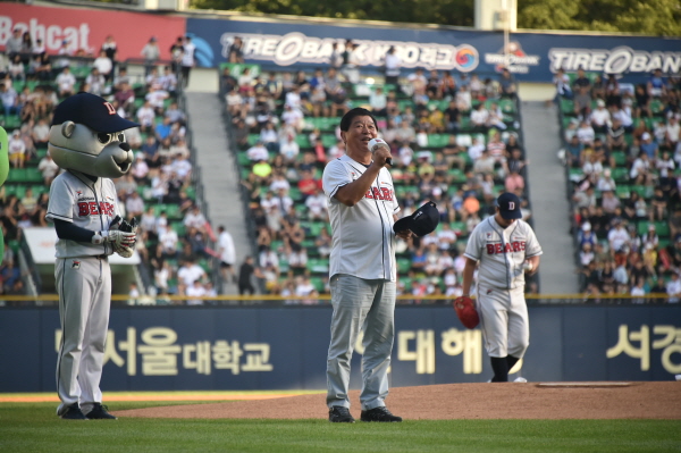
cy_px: 226
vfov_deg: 4.6
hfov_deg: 6.9
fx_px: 5670
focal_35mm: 300
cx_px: 340
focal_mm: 300
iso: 2500
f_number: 5.6
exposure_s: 1/1600
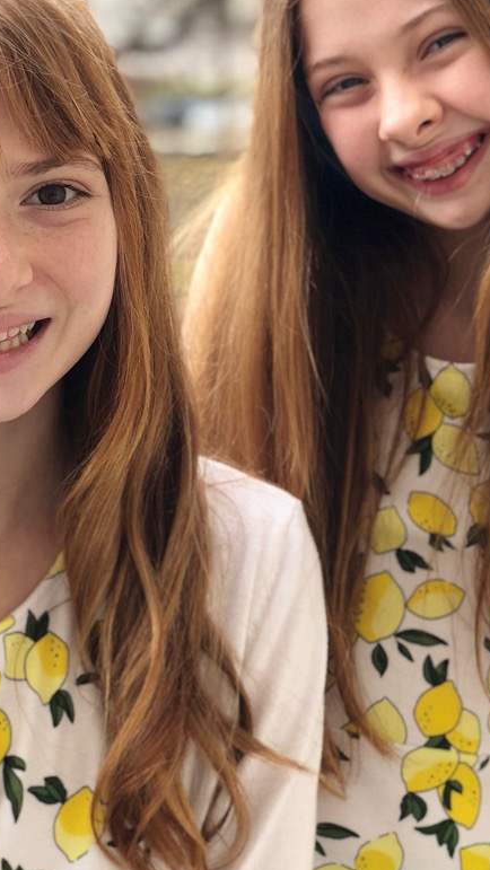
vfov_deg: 22.5
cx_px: 218
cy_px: 209
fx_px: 2170
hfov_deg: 12.9
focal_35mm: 94
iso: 16
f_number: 2.4
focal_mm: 6
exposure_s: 1/60
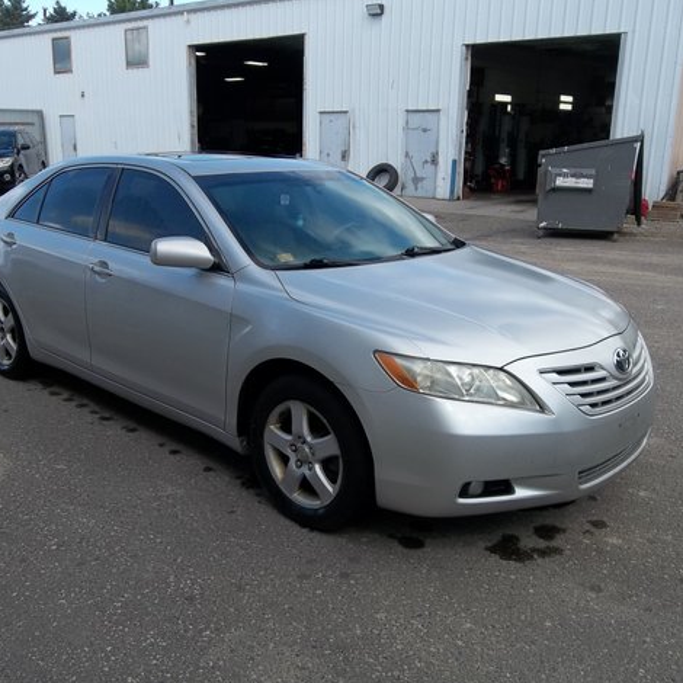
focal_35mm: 32
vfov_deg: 51.1
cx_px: 319
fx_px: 714
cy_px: 342
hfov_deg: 51.1
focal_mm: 4.9
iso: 80
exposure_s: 1/500
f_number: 3.5
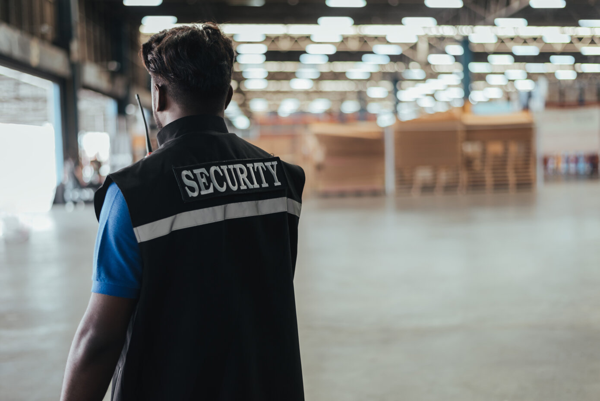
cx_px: 300
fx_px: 834
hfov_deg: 39.6
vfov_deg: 27.0
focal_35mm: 50
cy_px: 200
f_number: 2
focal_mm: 50
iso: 200
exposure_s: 1/50
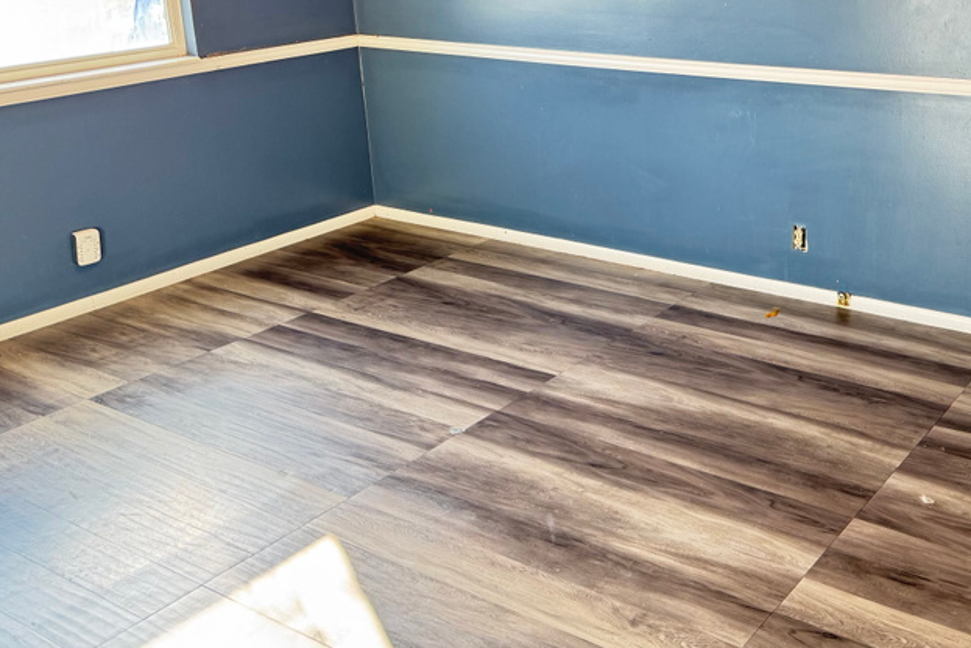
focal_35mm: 41
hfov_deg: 46.4
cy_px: 210
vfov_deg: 32.4
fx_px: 1106
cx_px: 672
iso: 125
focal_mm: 6.76
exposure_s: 1/60
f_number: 1.78
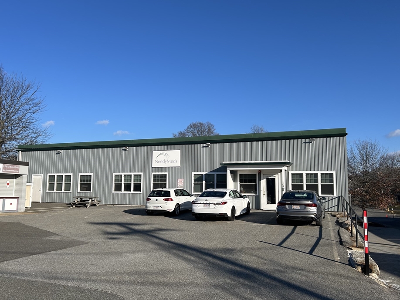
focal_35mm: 29
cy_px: 160
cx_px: 185
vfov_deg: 48.2
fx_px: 335
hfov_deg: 61.6
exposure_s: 1/5587
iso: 50
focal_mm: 5.7
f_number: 1.5
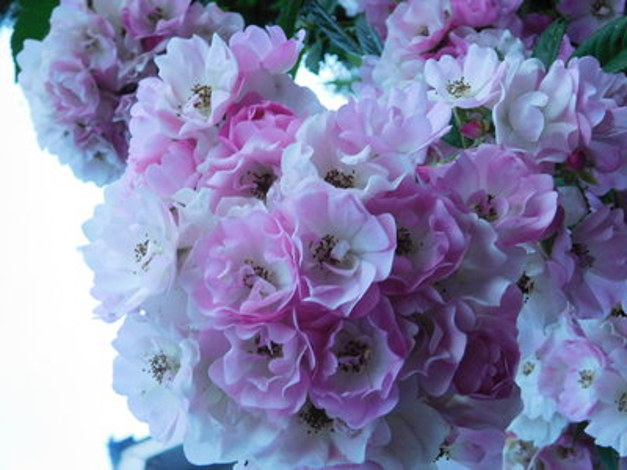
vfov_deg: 28.6
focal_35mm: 51
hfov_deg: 37.5
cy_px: 235
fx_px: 924
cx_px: 314
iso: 800
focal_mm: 9
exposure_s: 1/25
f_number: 3.8
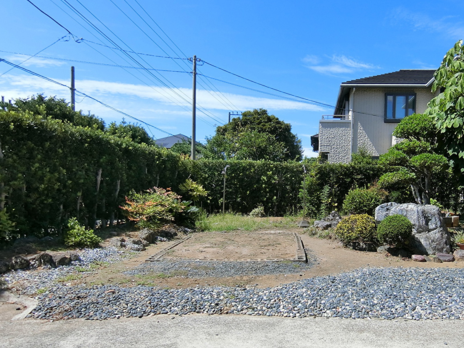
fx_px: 335
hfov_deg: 68.1
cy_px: 202
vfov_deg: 54.6
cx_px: 295
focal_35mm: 25
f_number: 6.9
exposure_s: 1/200
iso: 80
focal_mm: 4.06
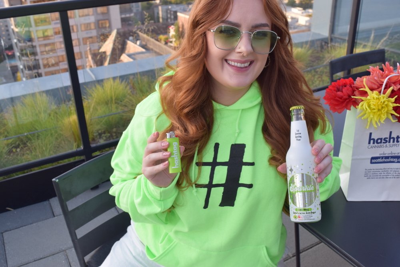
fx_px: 400
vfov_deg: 36.9
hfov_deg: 53.1
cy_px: 134
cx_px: 200
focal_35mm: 36
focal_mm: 24
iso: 400
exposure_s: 1/250
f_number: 8
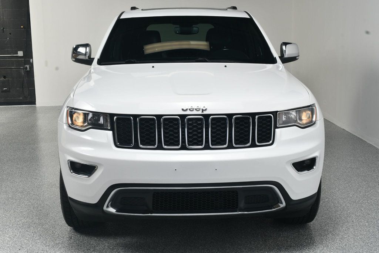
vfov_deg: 28.1
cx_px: 190
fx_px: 505
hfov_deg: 41.1
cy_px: 126
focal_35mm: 48
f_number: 13
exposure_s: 1/160
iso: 100
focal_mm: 32
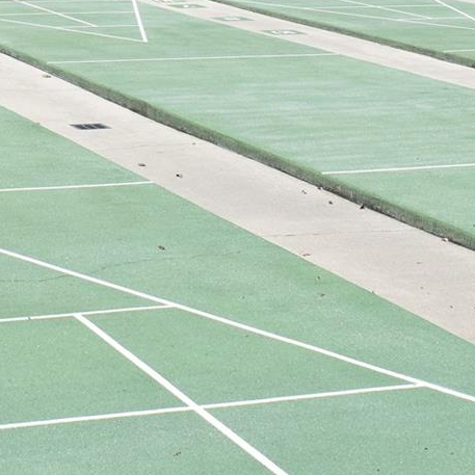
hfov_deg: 13.9
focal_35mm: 125
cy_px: -16
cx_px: 131
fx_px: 1941
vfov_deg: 13.7
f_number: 13
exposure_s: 1/125
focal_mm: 28
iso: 100
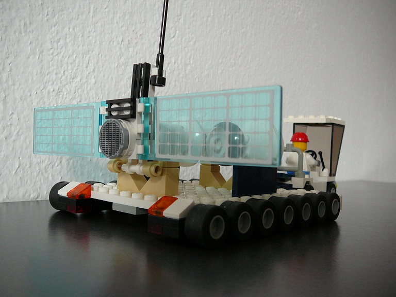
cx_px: 198
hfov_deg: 52.6
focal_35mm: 35
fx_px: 400
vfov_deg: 40.7
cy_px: 148
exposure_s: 1/25
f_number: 2.8
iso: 200
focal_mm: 5.2
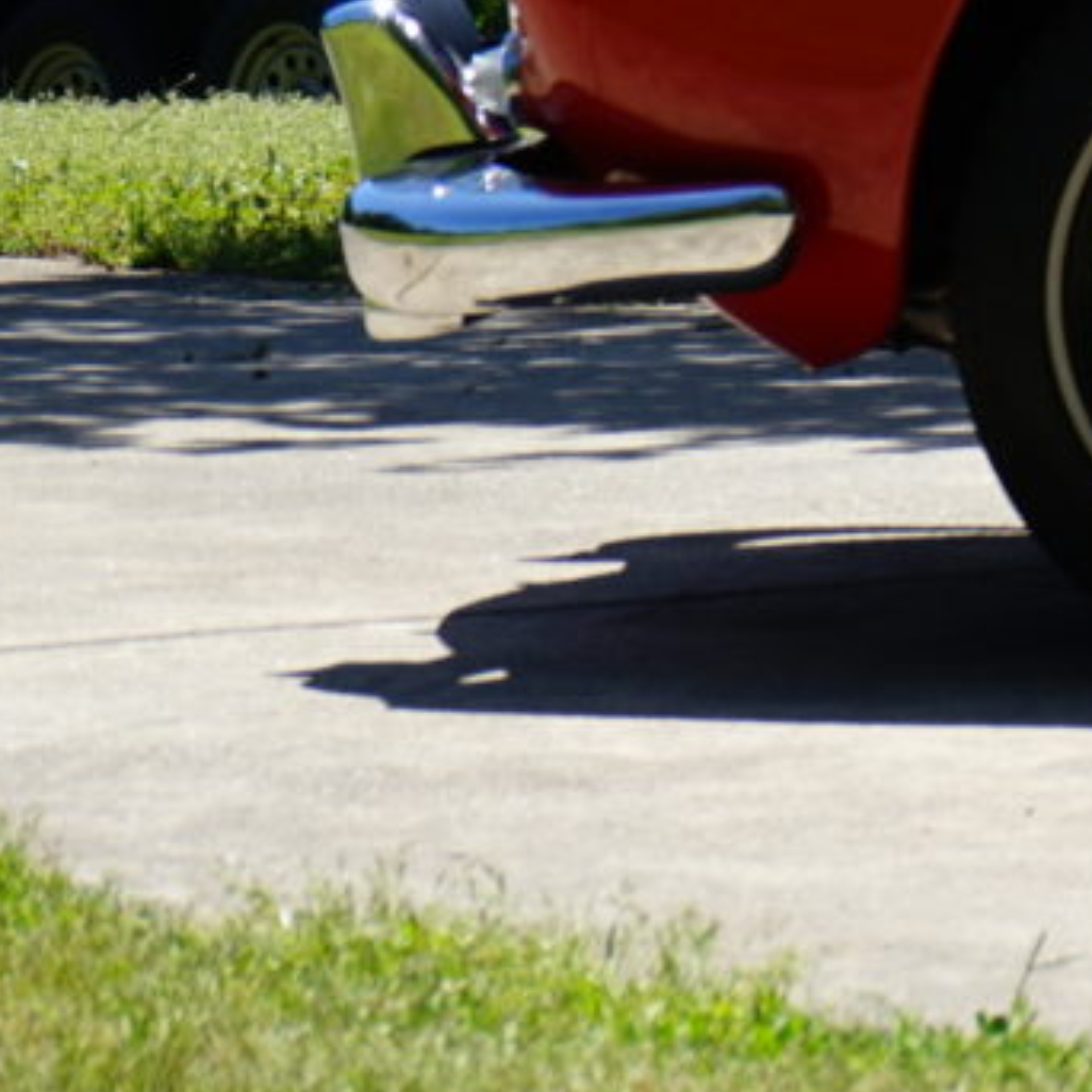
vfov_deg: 4.9
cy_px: -528
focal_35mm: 356
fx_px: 12706
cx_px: 3030
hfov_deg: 4.7
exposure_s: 1/125
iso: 100
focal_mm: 70
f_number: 10
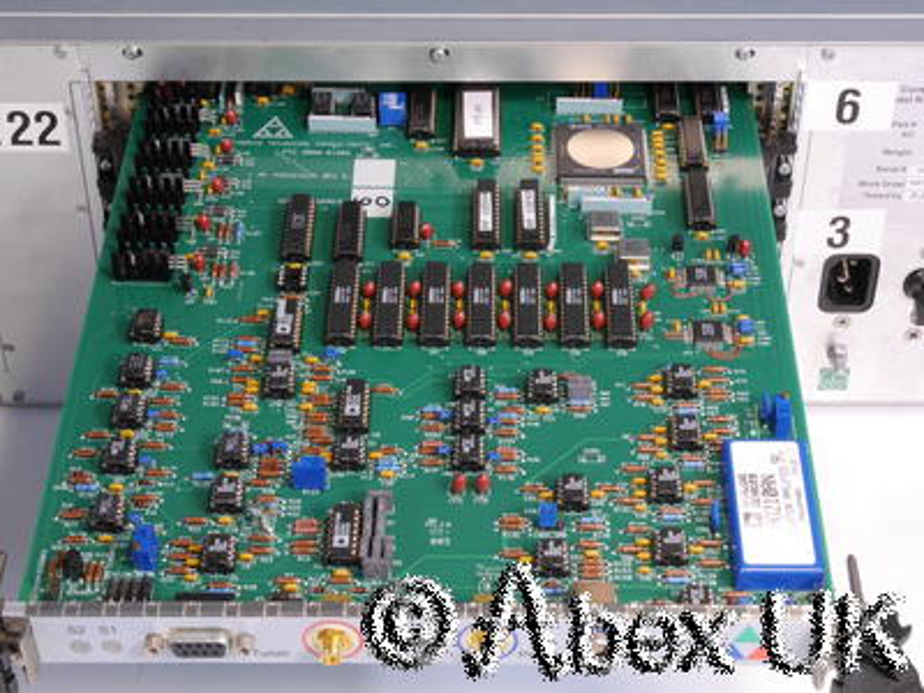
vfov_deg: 21.6
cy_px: 346
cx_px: 462
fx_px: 1815
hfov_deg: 28.6
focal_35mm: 68
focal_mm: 34
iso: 800
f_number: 18
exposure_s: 1/2.5
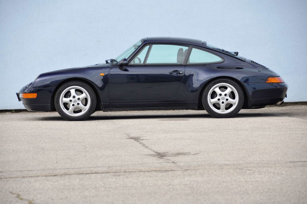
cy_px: 102
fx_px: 1559
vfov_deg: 7.5
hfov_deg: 11.2
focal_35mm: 183
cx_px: 154
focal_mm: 122
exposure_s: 1/250
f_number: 5.6
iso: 500
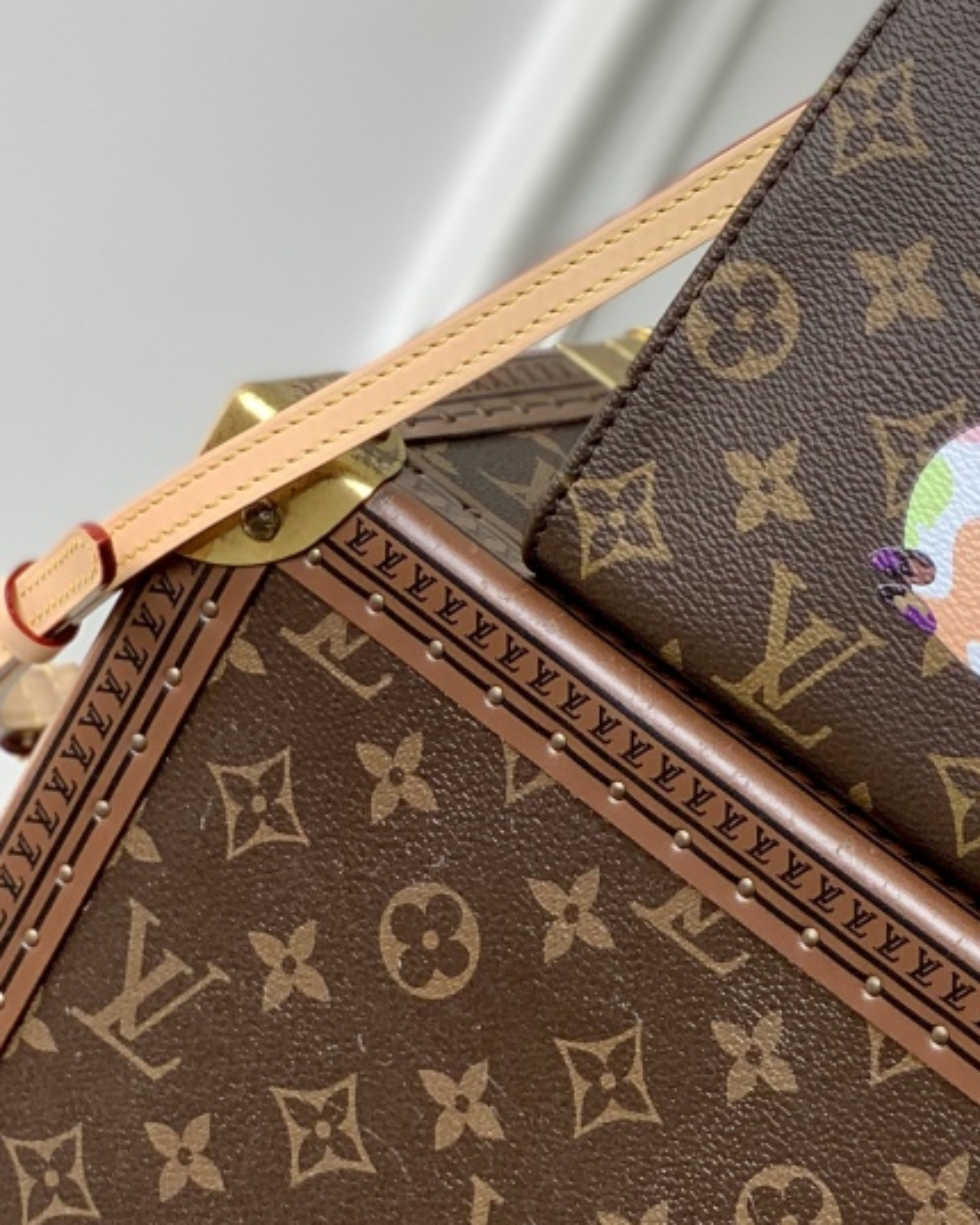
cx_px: 1192
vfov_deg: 14.1
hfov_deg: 11.1
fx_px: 4928
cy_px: 219
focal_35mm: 136
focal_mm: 6
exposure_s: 1/178
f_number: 2.4
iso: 16
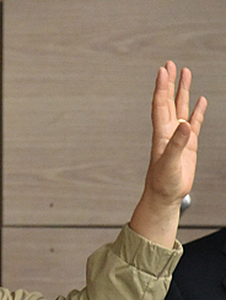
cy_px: 151
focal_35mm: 722
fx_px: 6280
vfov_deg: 2.7
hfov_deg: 2.1
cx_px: -130
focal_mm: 230
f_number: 5.6
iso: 6400
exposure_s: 1/125
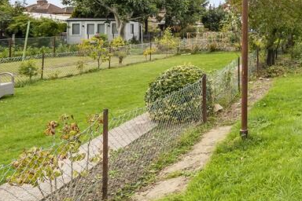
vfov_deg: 40.4
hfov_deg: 38.3
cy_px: 62
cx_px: 382
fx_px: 268
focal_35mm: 32
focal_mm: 12
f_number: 9
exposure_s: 1/100
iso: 320
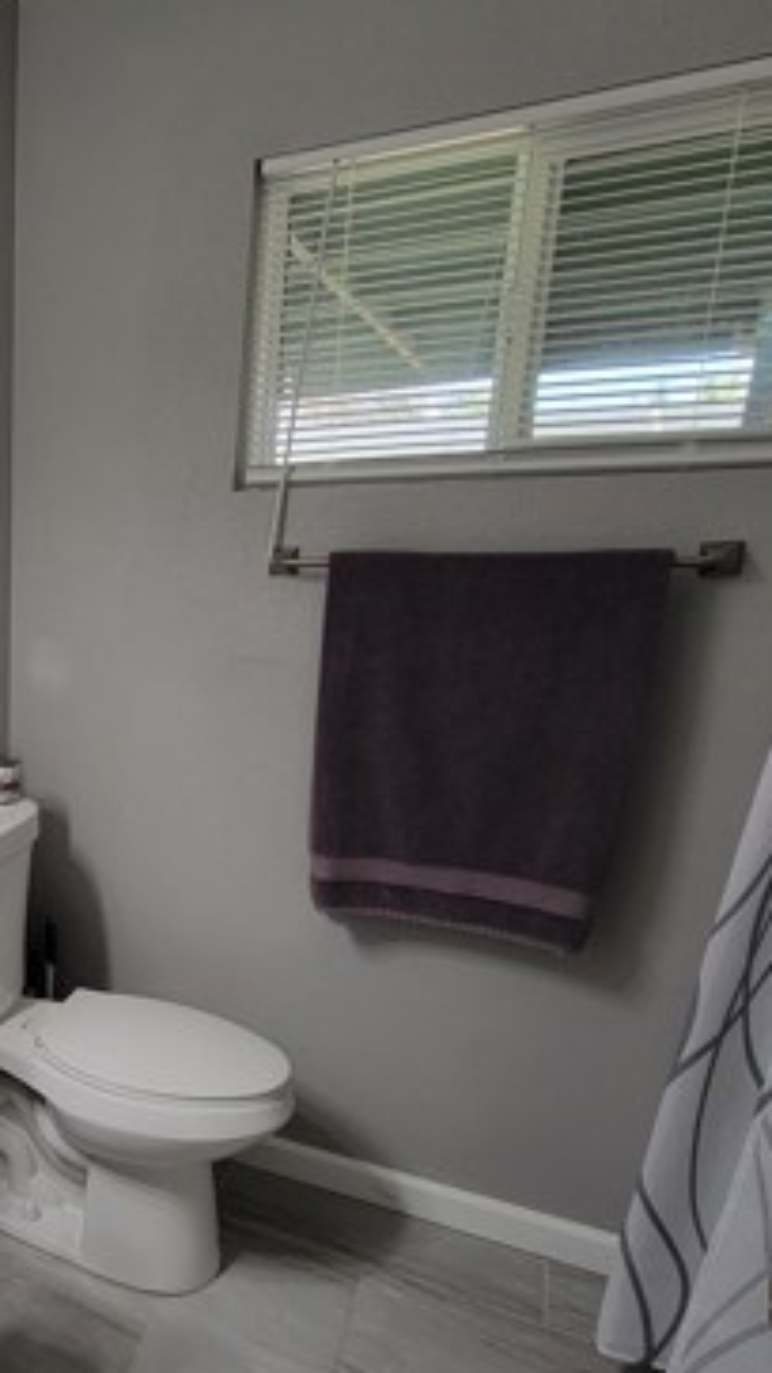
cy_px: 794
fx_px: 910
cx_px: -64
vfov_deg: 73.6
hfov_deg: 38.5
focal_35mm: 25
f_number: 2.2
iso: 100
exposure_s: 1/60
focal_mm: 2.2
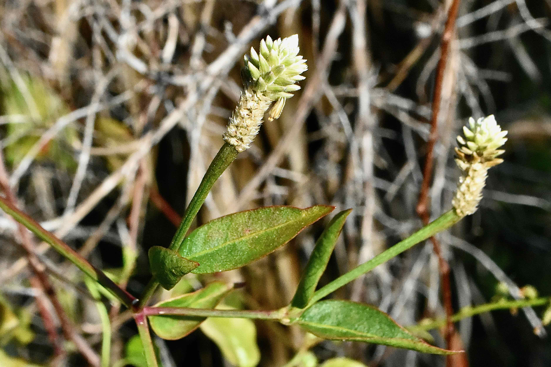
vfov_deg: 20.6
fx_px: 1010
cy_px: 184
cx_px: 276
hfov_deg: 30.5
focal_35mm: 66
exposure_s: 1/1000
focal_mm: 44
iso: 5000
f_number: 16
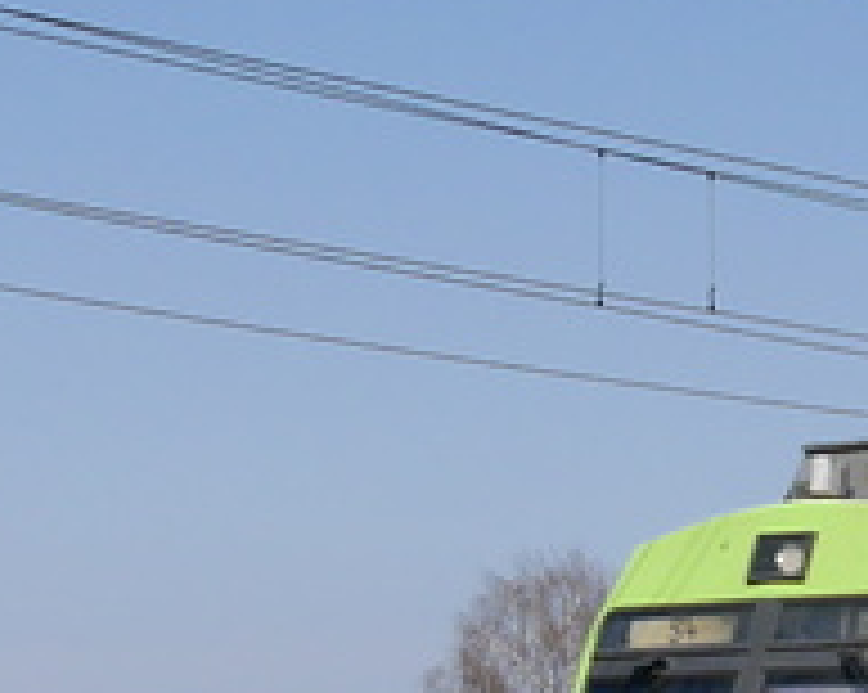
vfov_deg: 9.0
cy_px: 842
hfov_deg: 10.5
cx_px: 1678
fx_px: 4363
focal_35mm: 170
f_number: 8
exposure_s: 1/500
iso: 160
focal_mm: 14
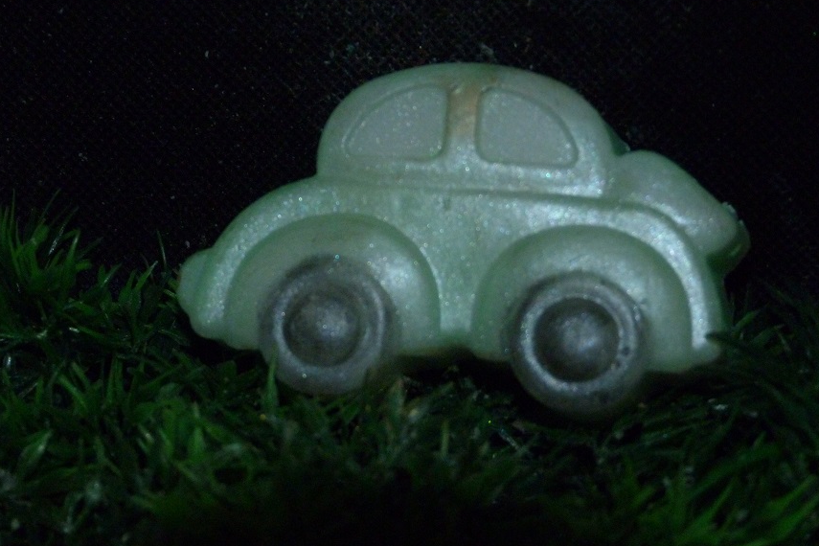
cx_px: 410
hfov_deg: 19.6
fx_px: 2366
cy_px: 296
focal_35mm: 104
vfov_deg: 13.2
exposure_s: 1/250
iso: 400
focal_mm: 17.9
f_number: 3.5
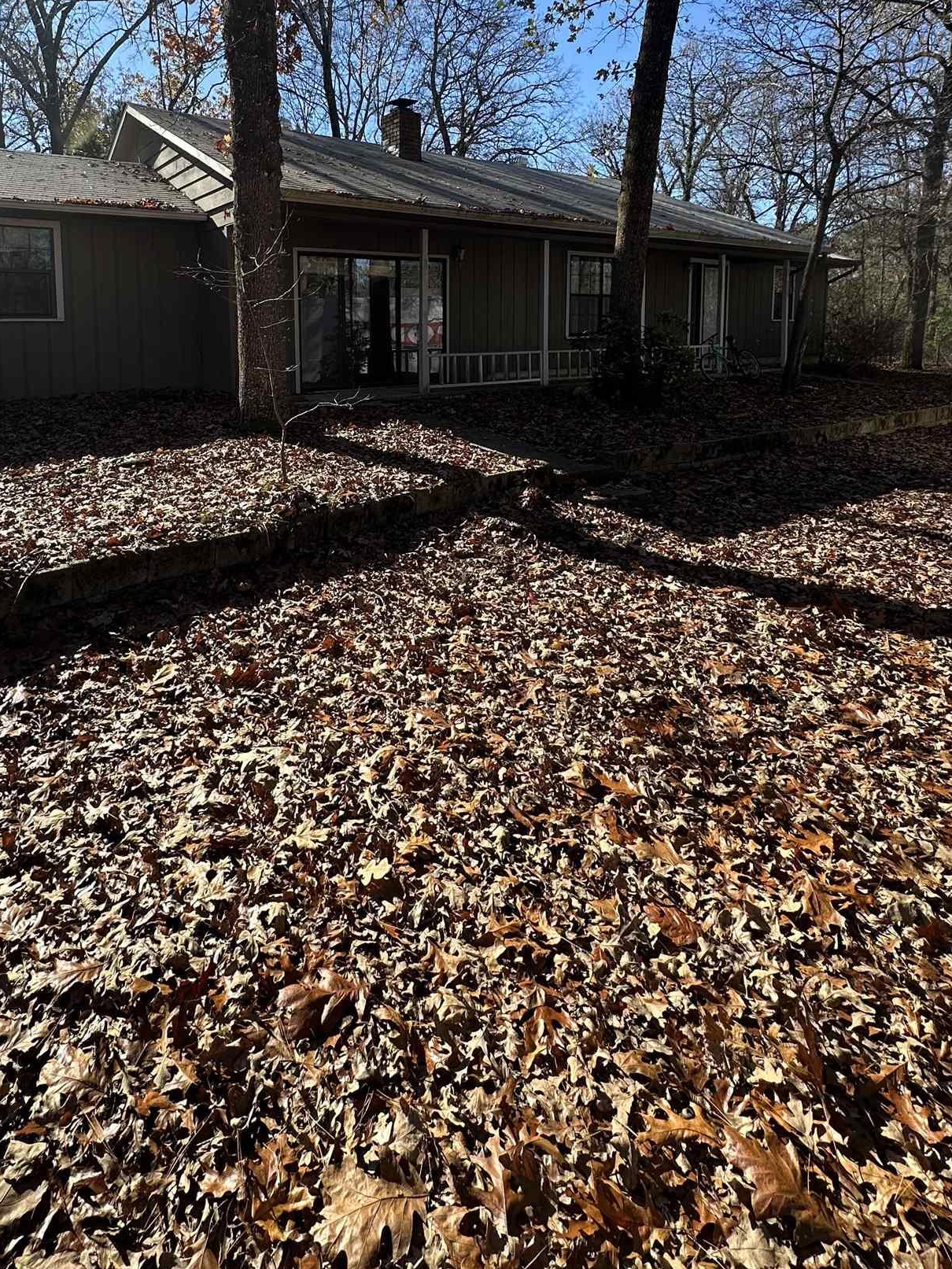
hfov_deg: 65.3
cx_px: 374
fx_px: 733
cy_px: 396
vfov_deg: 78.3
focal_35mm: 20
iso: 40
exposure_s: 1/606
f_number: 2.2
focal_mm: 2.22
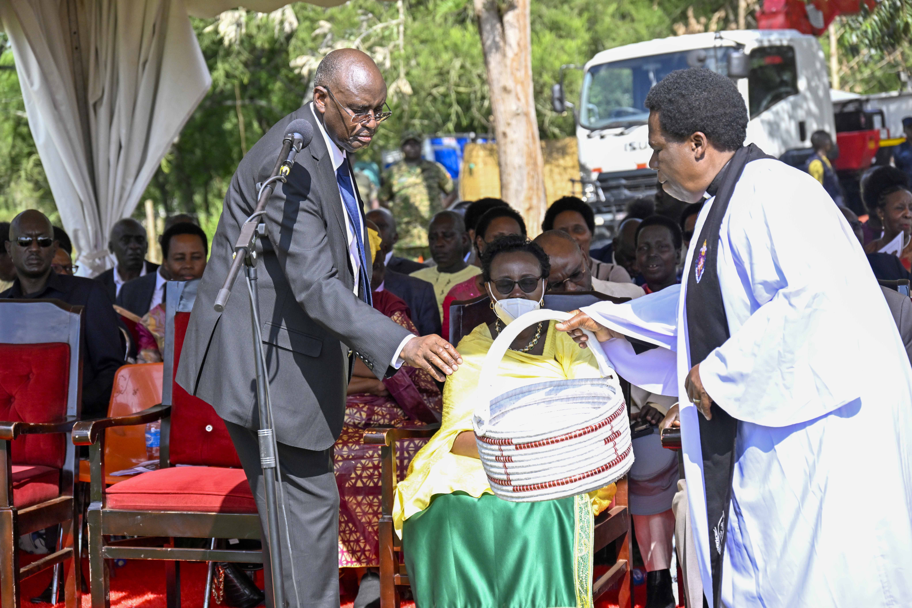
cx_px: 456
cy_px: 304
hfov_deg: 20.8
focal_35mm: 98
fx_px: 2482
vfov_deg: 14.0
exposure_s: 1/2500
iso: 1800
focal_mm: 98
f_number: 6.3
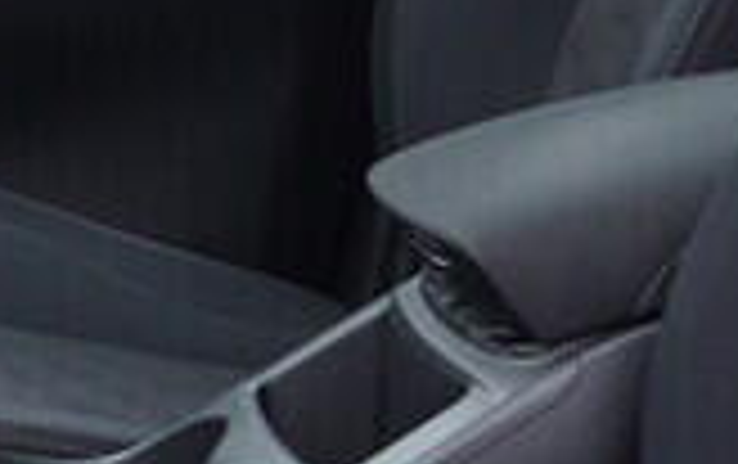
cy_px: -466
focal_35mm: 229
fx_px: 4612
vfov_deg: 5.6
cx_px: 86
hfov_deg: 9.1
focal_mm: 24
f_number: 3.2
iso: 125
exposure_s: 1/50
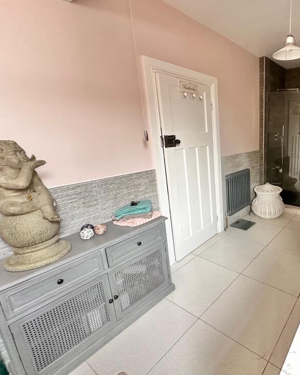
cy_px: 181
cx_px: 246
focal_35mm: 19
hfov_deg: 63.8
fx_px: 211
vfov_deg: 83.2
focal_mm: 2.22
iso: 320
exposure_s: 1/66
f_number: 2.2
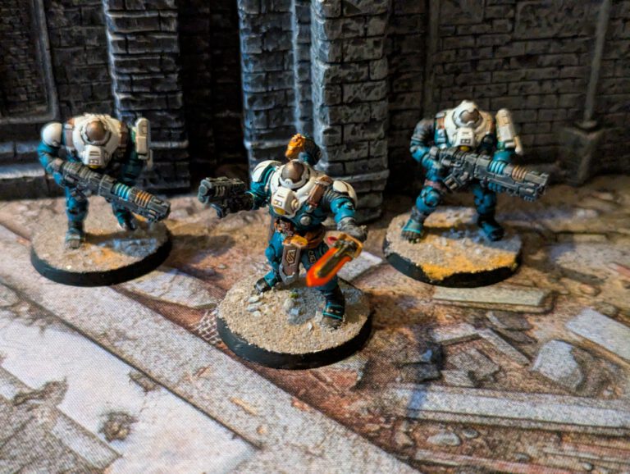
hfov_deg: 39.6
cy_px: 237
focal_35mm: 48
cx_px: 315
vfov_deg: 30.3
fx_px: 875
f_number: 1.85
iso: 2143
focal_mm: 6.81
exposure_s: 1/33.3
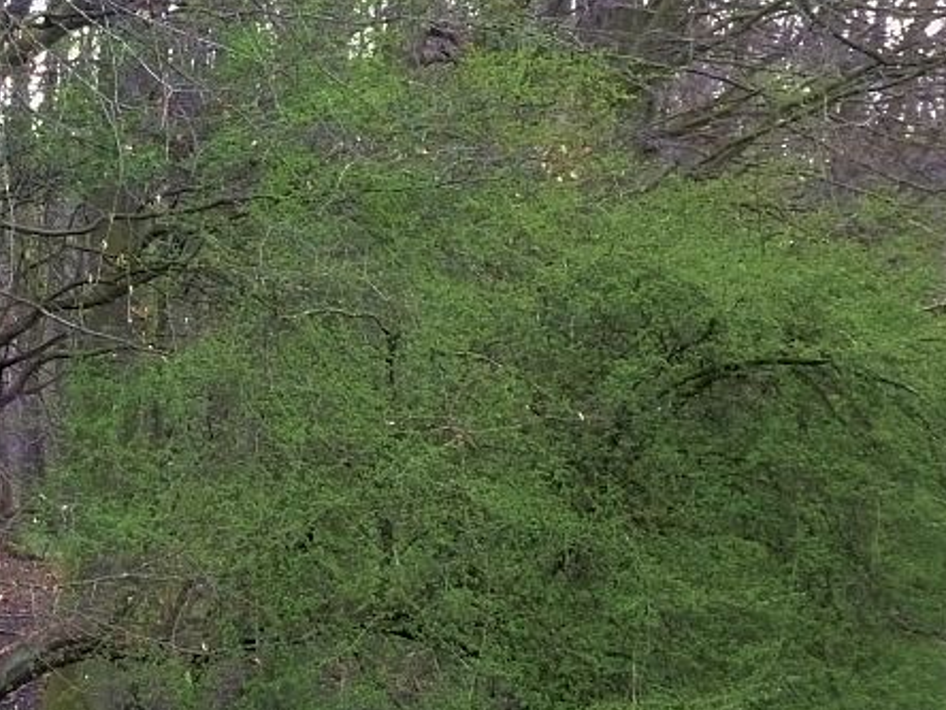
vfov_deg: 8.9
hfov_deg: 11.9
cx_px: 354
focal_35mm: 166
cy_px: 759
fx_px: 4537
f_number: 4.1
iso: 400
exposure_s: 1/40
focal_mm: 11.9
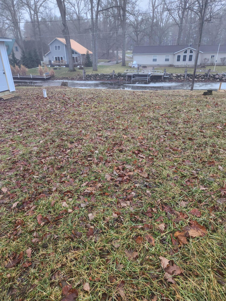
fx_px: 200
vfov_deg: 73.9
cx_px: 113
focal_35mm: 23
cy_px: 150
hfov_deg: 58.9
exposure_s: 1/180
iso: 125
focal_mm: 5.4
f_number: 1.8
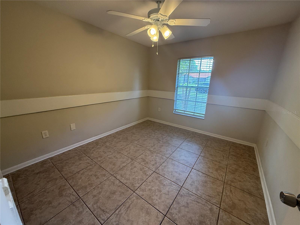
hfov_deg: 102.1
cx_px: 150
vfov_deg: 85.7
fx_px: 121
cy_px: 112
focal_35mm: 14
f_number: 2.2
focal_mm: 2.22
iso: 250
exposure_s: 1/120
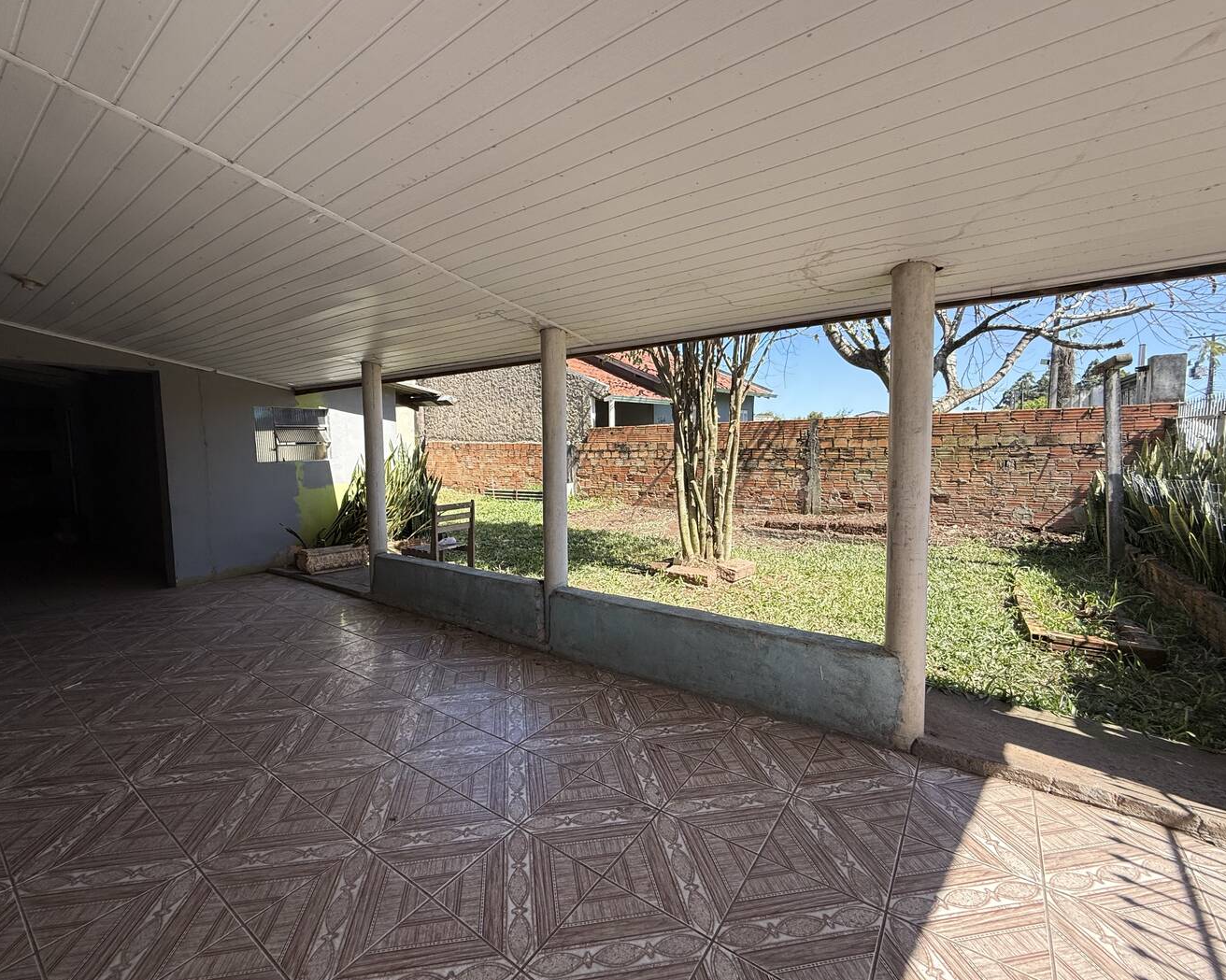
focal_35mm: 15
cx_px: 594
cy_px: 482
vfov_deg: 84.0
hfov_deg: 96.8
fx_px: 544
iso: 50
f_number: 2.2
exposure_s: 1/734
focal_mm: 2.22
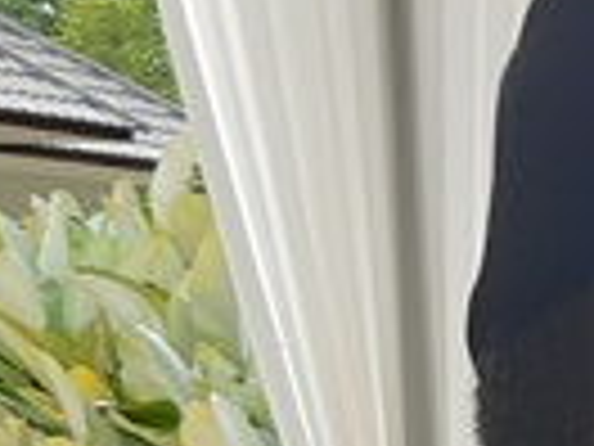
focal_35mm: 158
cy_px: 1041
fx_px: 2711
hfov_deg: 11.5
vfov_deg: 8.6
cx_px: 1102
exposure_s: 1/102
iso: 40
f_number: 1.7
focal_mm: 3.92
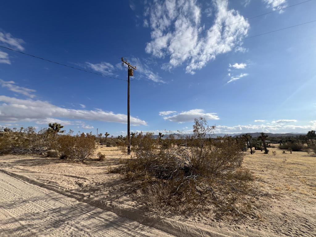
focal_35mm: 13
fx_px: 119
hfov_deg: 106.2
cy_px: 118
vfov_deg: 89.9
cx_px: 158
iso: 32
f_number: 1.8
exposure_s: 1/3040
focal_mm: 1.57
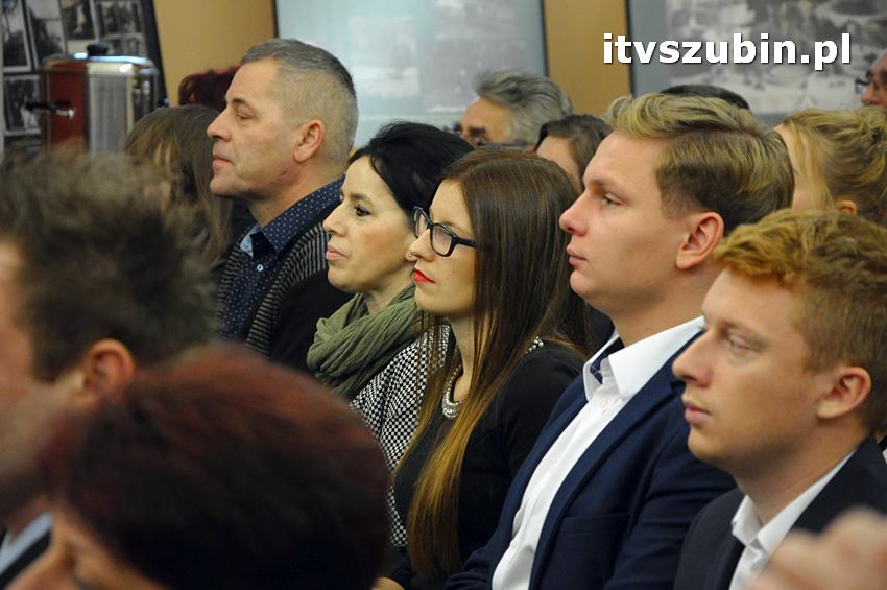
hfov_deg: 13.1
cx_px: 444
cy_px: 295
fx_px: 3877
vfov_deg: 8.7
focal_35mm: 158
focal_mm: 105
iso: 2500
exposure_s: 1/80
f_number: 5.6
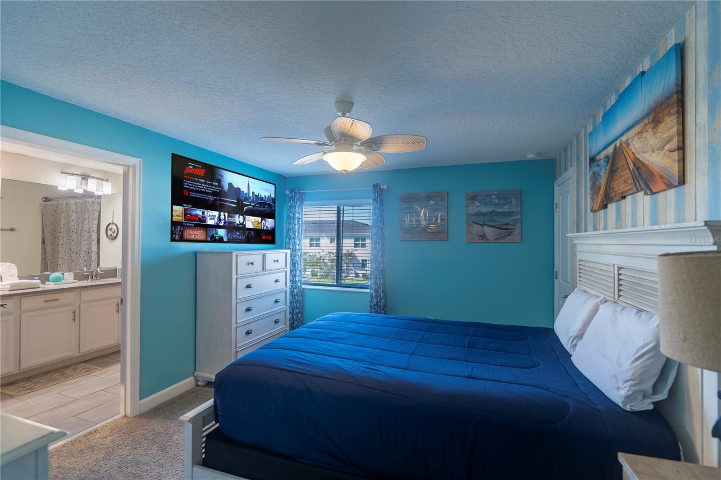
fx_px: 320
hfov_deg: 96.7
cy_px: 240
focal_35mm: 16
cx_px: 360
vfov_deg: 73.7
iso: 125
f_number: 4
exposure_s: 1/125
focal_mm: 16
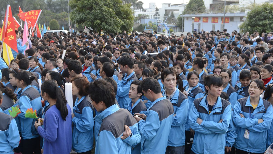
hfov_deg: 50.5
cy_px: 86
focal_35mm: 40
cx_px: 136
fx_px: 290
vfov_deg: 29.7
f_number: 6.3
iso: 800
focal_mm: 38
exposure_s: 1/80
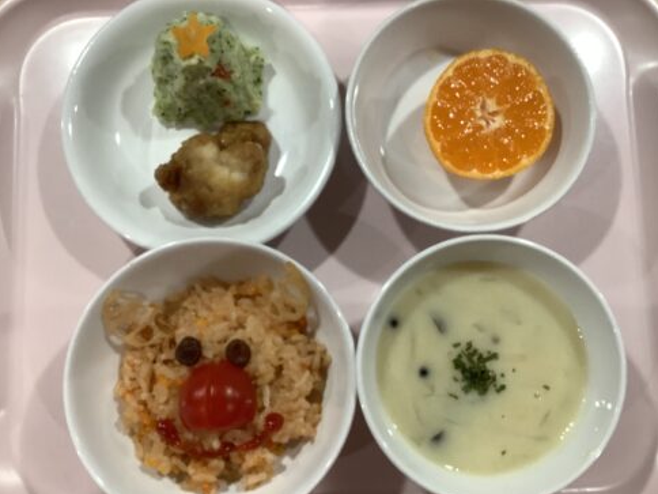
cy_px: 254
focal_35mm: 32
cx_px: 330
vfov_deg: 44.2
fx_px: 608
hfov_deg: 56.8
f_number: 2.4
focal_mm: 3.3
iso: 100
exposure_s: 1/60
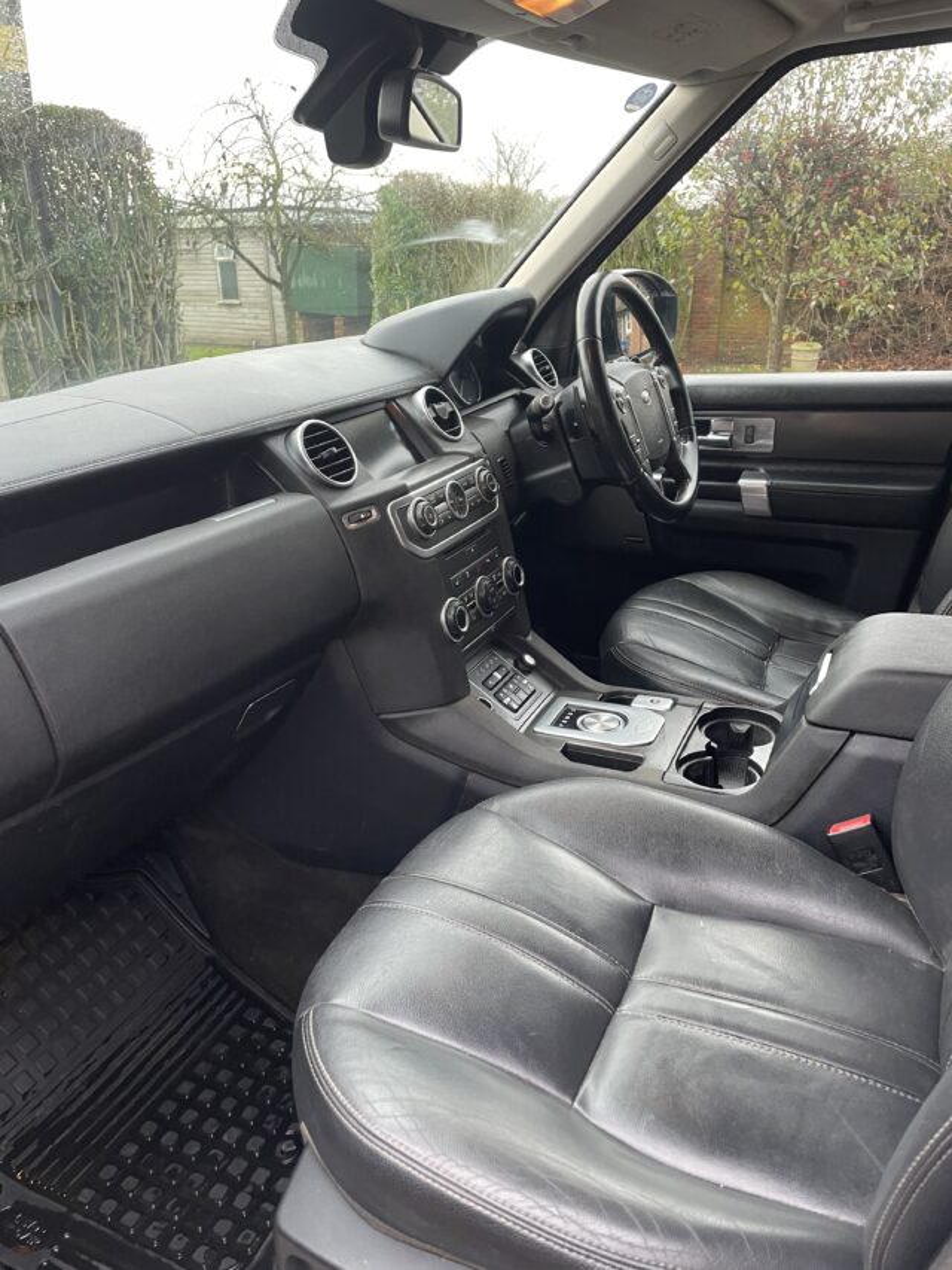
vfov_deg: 67.3
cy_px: 635
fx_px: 953
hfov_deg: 53.1
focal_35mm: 26
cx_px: 476
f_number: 1.6
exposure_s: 1/60
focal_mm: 4.2
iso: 160
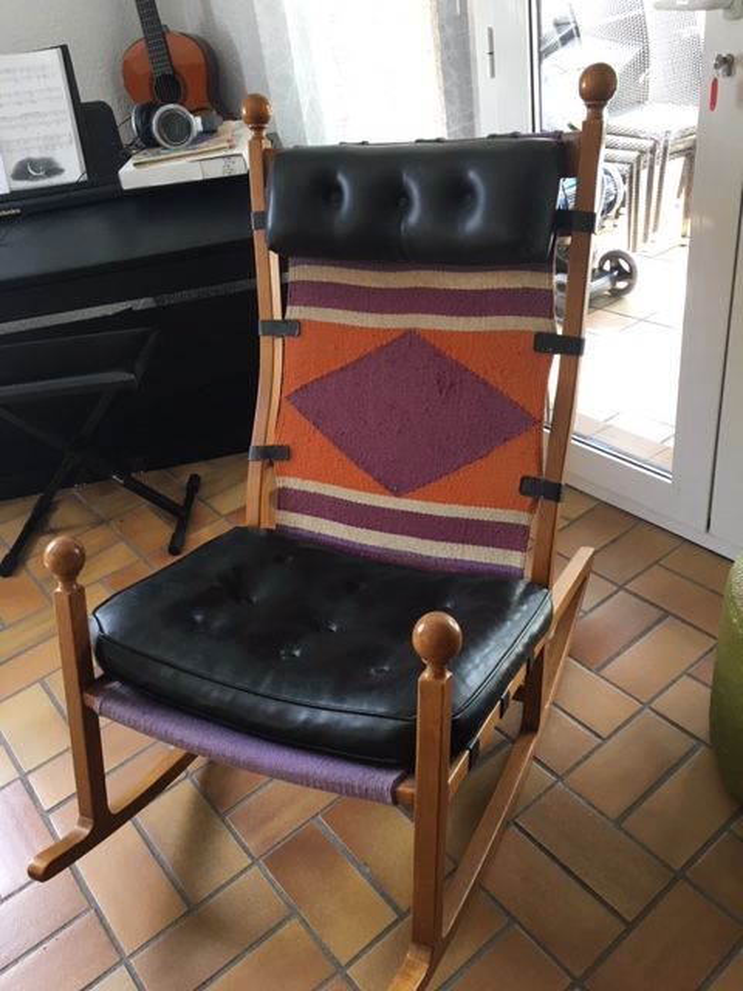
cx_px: 372
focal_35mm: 29
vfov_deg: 61.7
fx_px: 830
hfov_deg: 48.2
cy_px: 496
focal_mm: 4.15
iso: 50
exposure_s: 1/33
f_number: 2.2
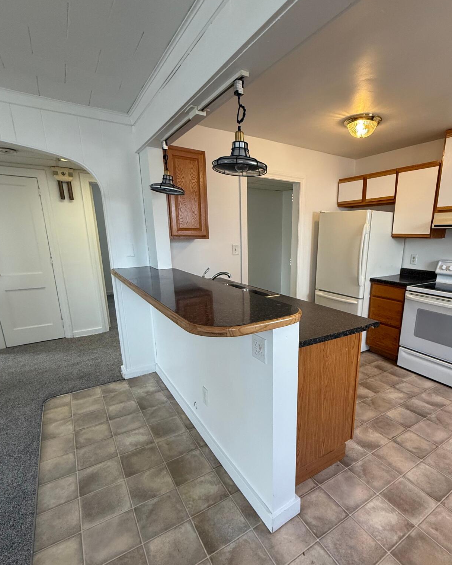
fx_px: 301
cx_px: 275
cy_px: 314
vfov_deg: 86.0
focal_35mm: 18
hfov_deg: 72.9
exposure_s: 1/120
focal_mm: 2.22
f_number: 2.2
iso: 200
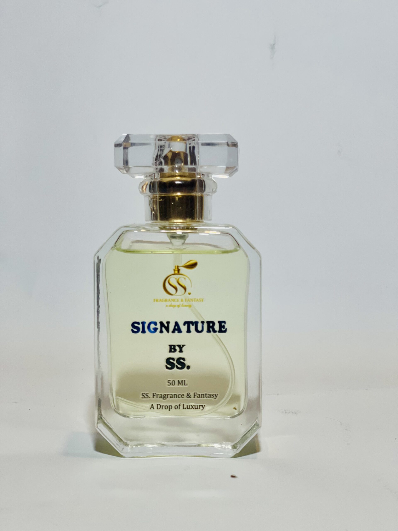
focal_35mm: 64
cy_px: 266
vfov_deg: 30.3
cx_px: 199
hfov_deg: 22.9
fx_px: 981
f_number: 2.2
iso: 125
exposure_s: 1/101
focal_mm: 7.5
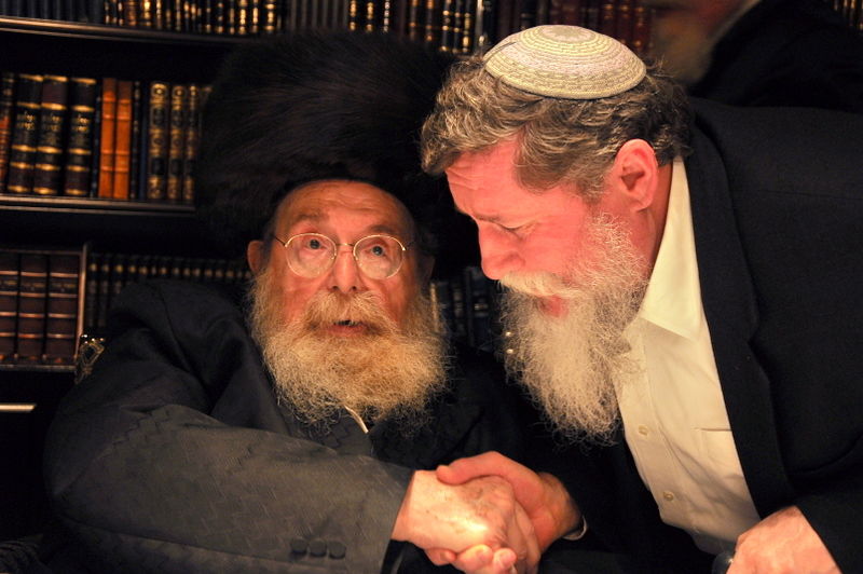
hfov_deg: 35.1
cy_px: 287
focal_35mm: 57
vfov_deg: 23.7
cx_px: 432
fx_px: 1365
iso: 400
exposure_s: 1/60
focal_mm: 38
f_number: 5
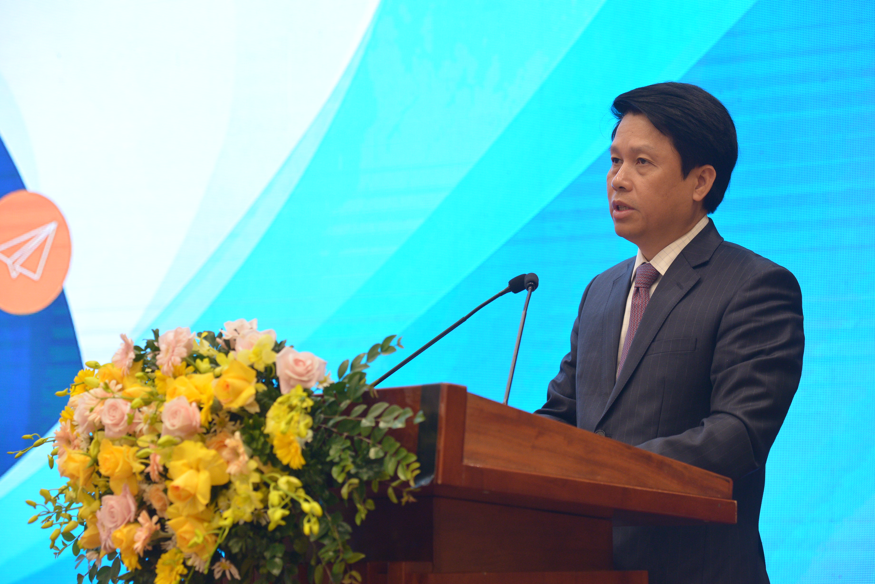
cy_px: 292
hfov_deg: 17.1
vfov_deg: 11.4
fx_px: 2917
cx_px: 438
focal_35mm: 120
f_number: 4
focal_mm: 120
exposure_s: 1/100
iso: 1600
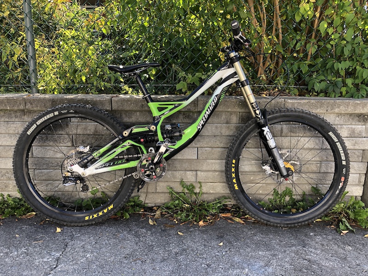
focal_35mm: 28
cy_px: 138
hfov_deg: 63.4
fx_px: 298
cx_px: 184
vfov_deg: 49.7
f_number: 1.8
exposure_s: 1/120
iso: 20
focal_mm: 3.99
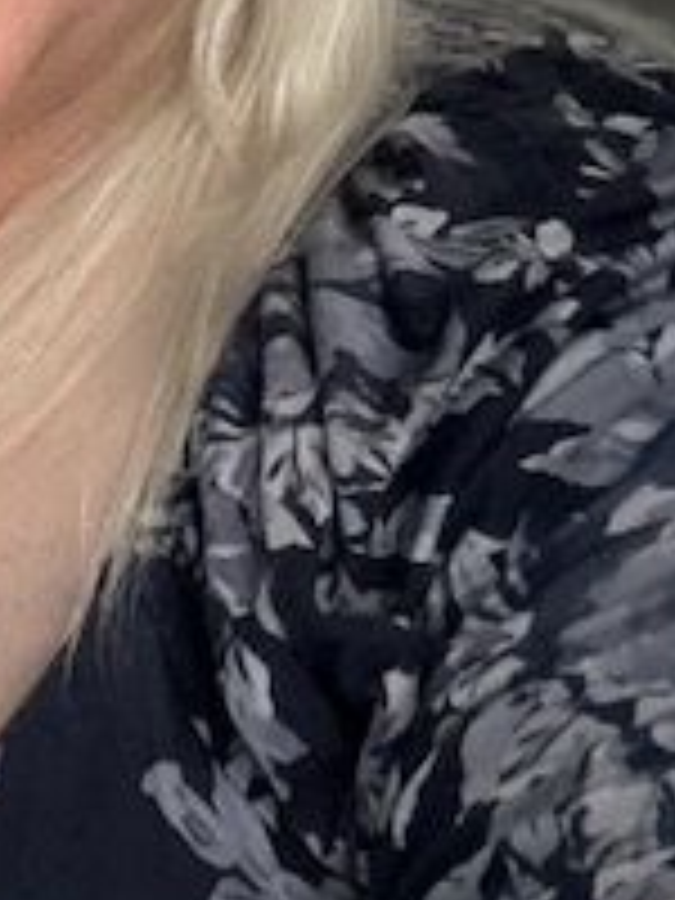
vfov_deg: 19.5
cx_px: -207
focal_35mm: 96
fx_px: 2496
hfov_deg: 14.7
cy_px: -126
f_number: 1.9
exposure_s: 1/15
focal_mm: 2.69
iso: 640
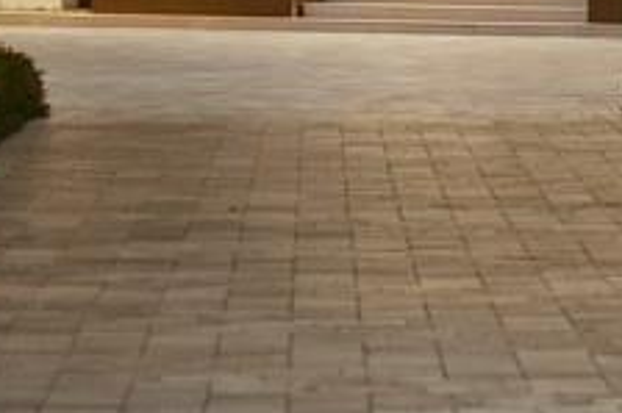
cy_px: -118
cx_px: 317
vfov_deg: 3.8
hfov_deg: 5.8
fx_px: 6163
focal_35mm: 357
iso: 2500
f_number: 2.8
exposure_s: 1/4
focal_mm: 50
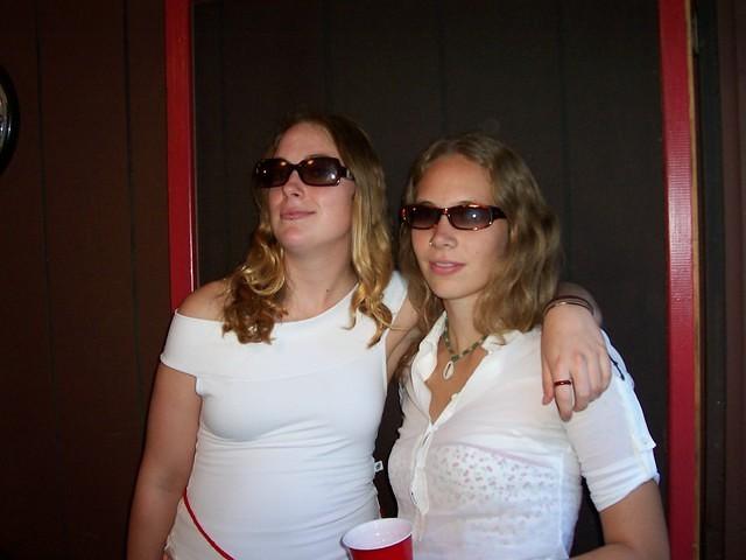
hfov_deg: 50.1
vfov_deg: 38.7
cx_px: 373
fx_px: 797
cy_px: 280
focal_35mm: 37
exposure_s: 1/60
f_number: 2.8
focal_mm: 5.6
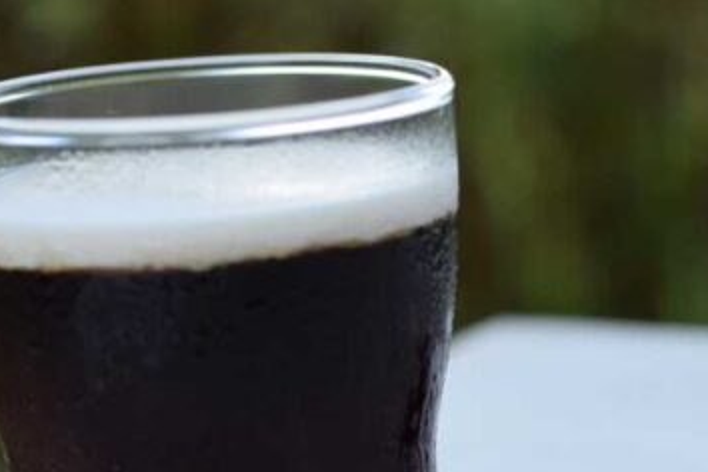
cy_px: 517
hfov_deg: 15.7
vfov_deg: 10.4
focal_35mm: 130
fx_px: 2556
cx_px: 564
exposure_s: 1/1000
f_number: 4
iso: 320
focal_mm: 30
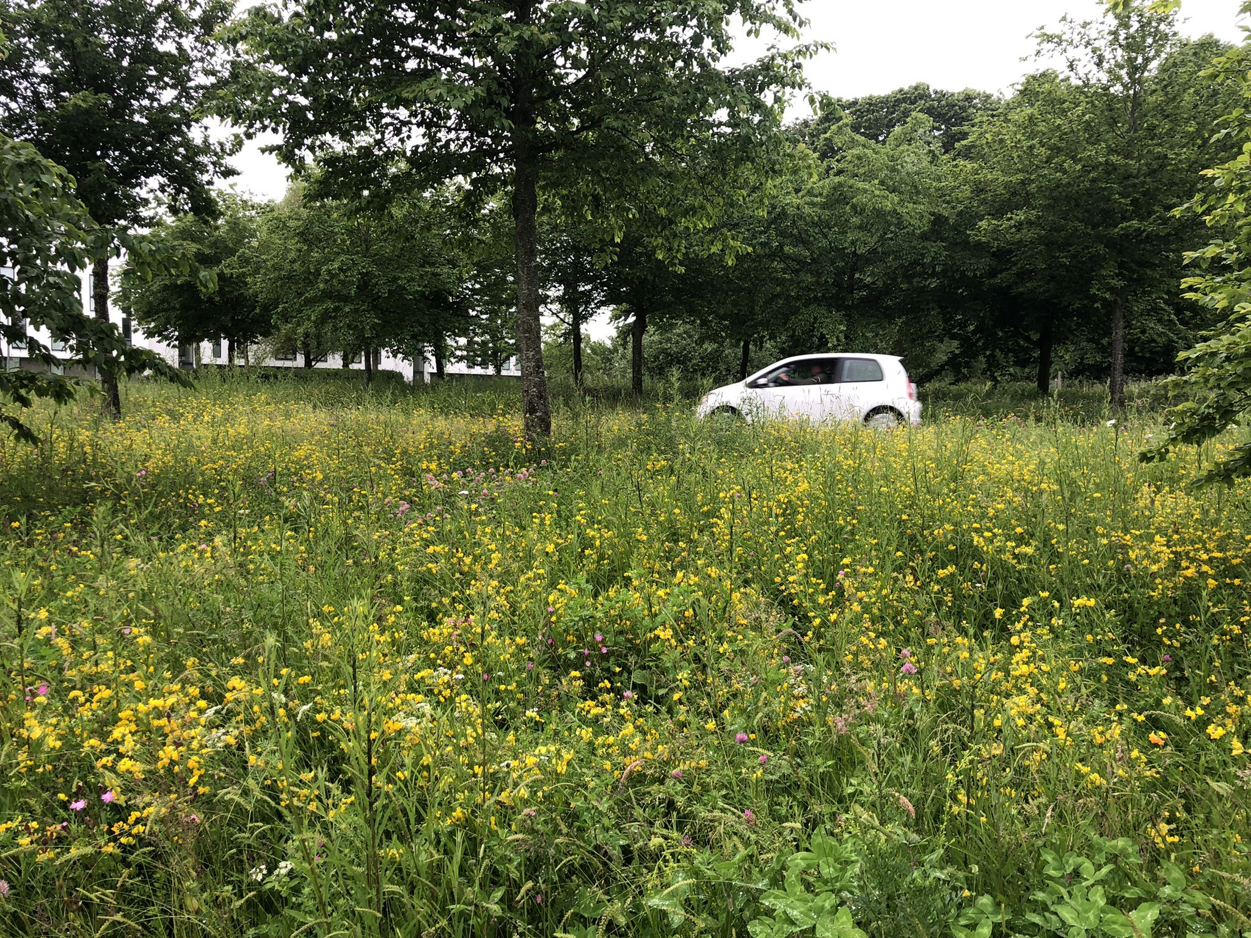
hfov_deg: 63.4
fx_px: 1012
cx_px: 626
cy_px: 469
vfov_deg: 49.7
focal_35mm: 28
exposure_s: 1/120
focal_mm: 3.99
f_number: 1.8
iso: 40
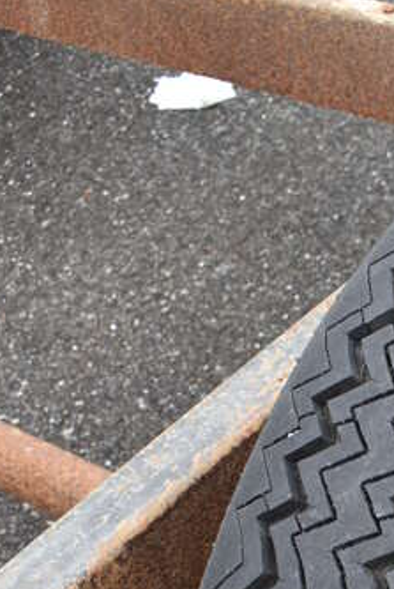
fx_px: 1211
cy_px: 677
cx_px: 502
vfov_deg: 25.0
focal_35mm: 74
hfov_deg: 17.4
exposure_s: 1/125
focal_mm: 18
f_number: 5.6
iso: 220
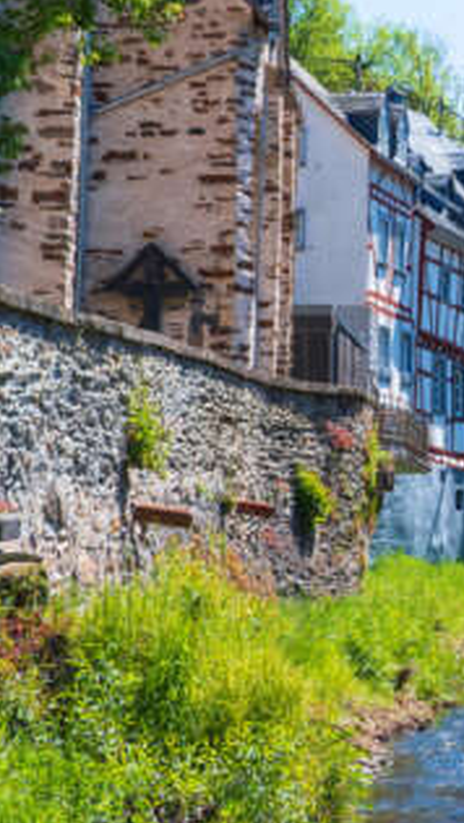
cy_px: 409
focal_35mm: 113
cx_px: 623
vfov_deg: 18.9
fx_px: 2469
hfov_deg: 10.5
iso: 160
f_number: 10
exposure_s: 1/110
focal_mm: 47
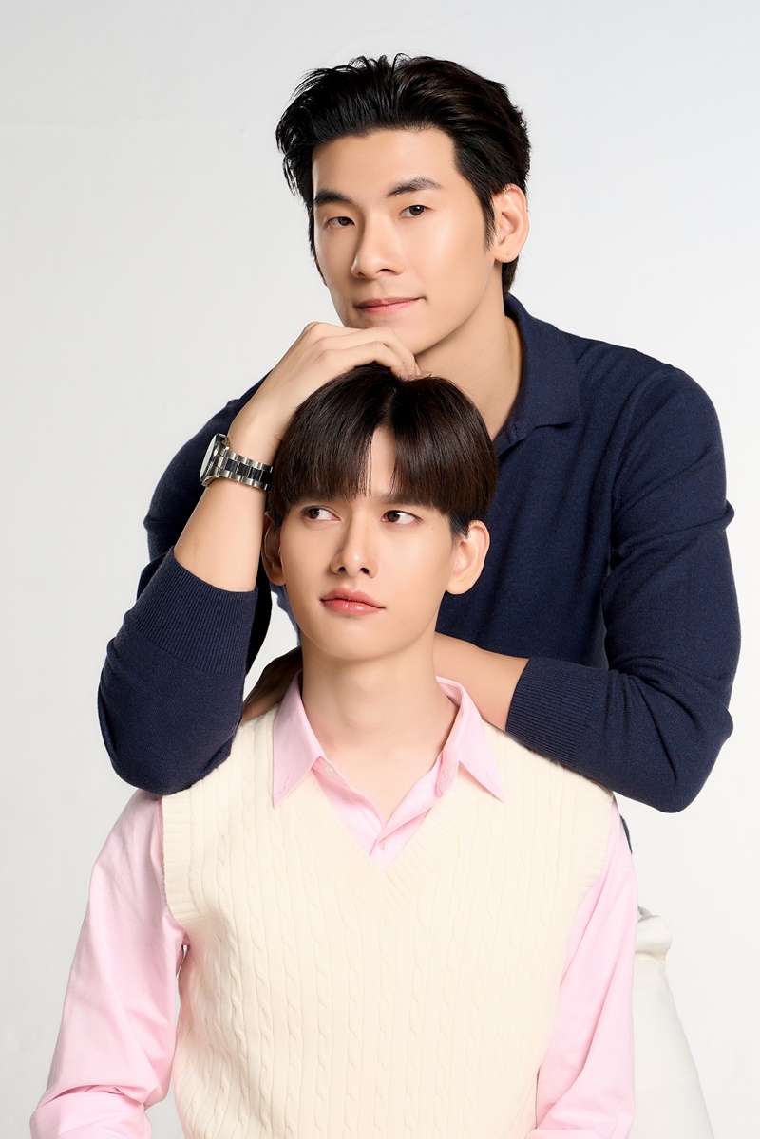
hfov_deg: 13.4
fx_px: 3230
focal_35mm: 102
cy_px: 570
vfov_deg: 20.0
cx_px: 380
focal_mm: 68
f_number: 8
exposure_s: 1/160
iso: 200
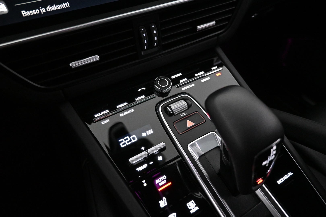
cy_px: 108
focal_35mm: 24
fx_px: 217
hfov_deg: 73.7
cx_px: 163
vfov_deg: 53.1
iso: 4000
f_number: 3.5
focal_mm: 16
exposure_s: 1/80
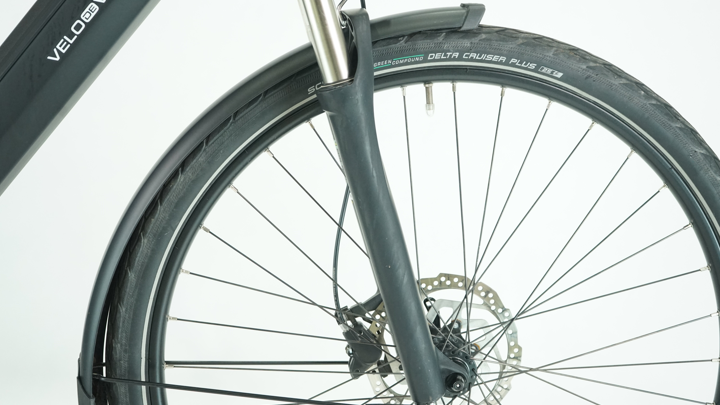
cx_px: 359
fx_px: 1069
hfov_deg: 37.2
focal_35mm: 56
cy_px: 172
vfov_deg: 21.4
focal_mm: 53
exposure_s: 1/200
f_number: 5.6
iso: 2500
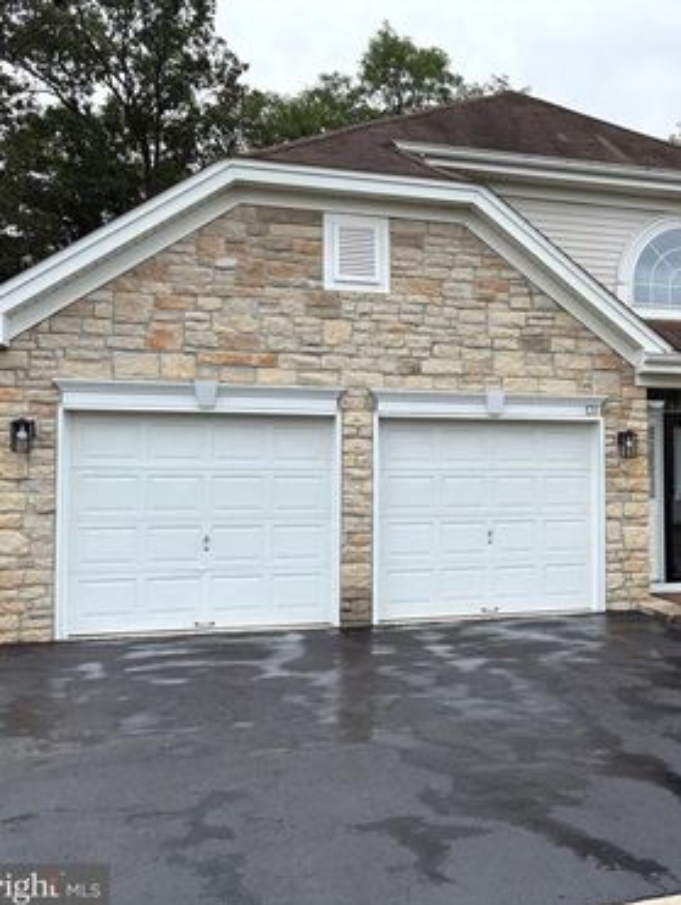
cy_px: 455
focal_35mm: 35
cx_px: 571
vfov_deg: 52.6
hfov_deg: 38.8
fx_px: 916
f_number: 1.6
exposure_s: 1/1337
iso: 50
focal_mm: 5.96
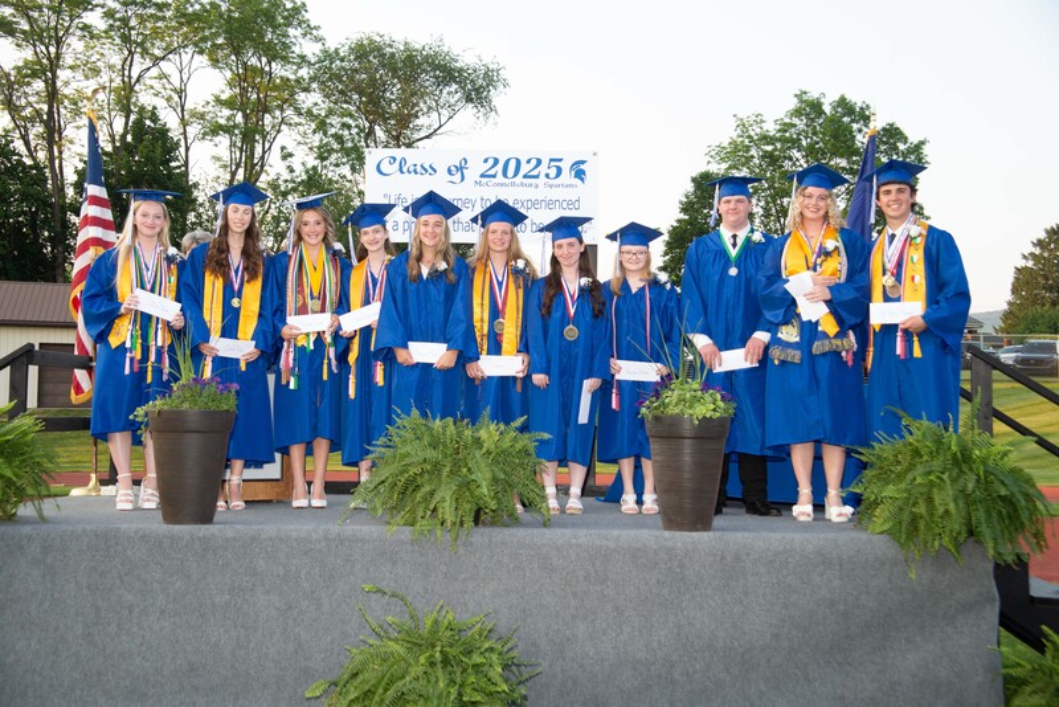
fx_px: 1471
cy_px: 354
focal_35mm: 50
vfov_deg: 27.0
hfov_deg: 39.6
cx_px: 530
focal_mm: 50
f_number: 9
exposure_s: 1/200
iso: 800
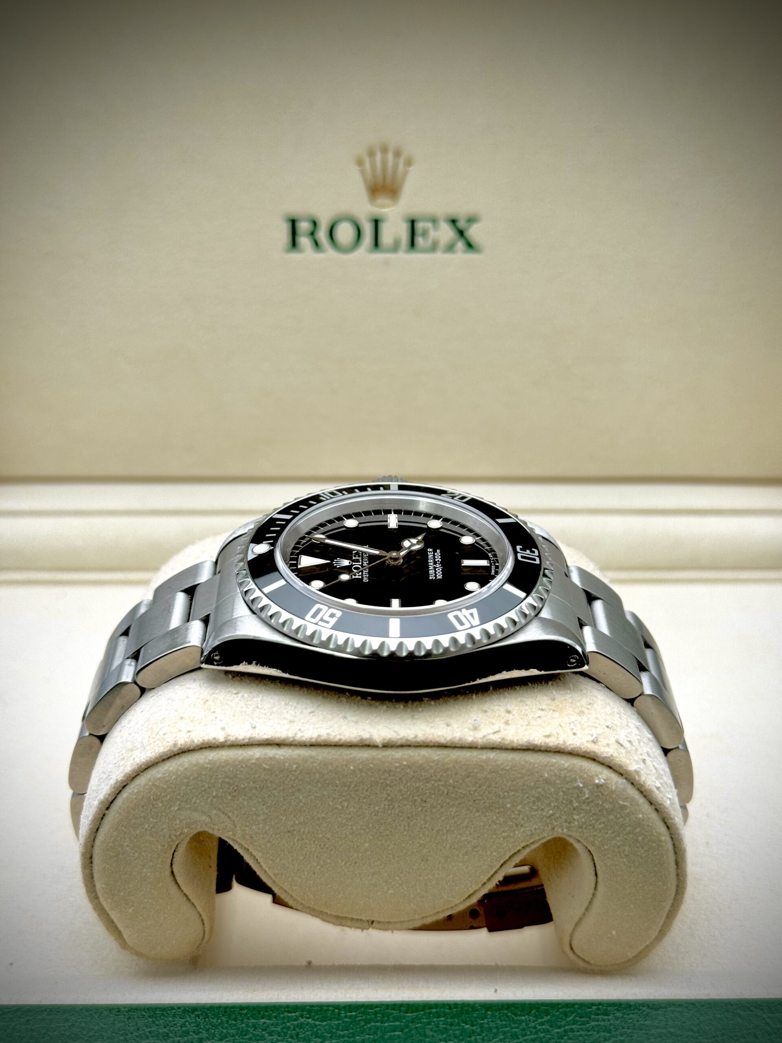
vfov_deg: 39.7
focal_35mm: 48
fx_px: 1446
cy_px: 522
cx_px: 391
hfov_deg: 30.3
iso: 64
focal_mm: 6.76
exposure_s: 1/121
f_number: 1.78
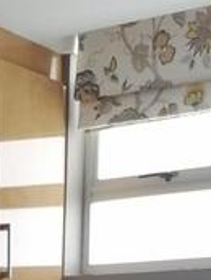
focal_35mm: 125
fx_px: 1015
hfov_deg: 11.6
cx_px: -52
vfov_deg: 13.4
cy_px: 571
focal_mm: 5.3
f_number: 1.8
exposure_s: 1/33.3
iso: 100
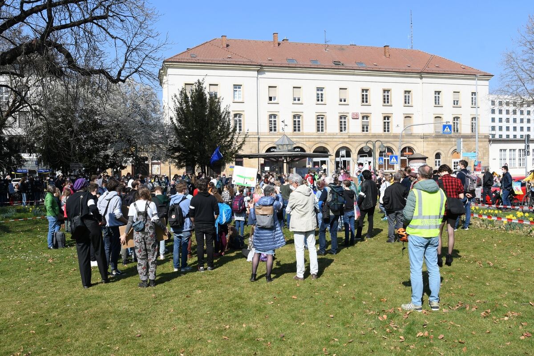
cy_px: 178
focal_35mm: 30
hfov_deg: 61.9
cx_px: 267
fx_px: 445
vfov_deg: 43.6
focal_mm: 20
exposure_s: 1/400
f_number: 8
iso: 200
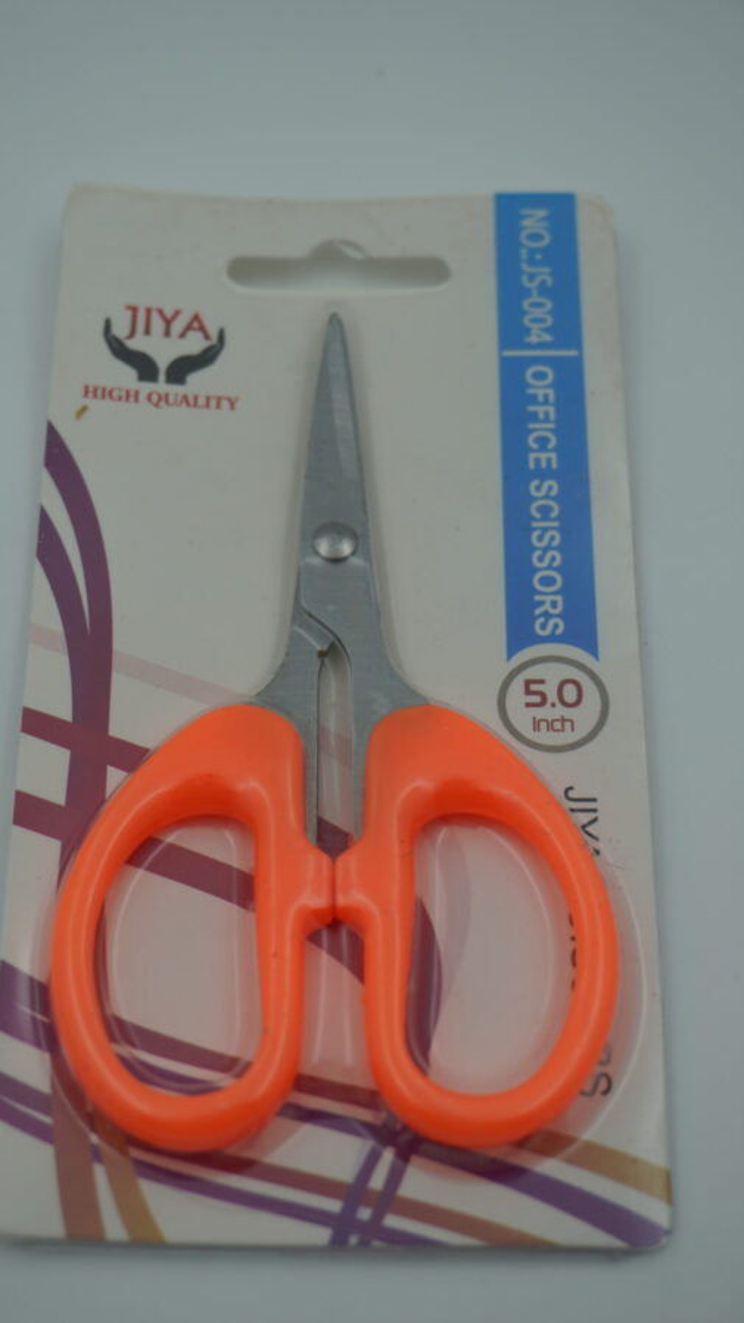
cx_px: 324
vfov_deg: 33.3
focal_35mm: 63
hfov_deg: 19.1
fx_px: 2210
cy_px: 662
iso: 100
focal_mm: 40
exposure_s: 1/250
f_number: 5.6
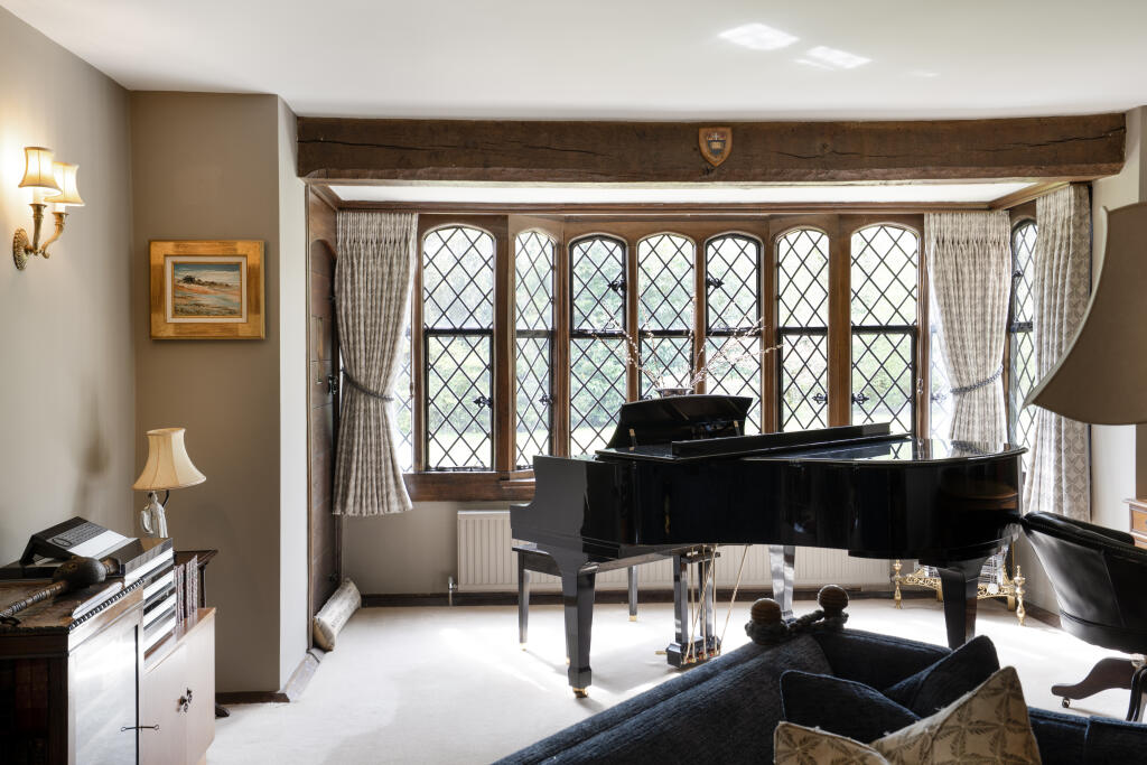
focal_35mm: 33
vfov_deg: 40.0
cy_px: 382
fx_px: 1051
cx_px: 574
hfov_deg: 57.2
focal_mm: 33
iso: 100
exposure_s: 1/4
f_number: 6.3
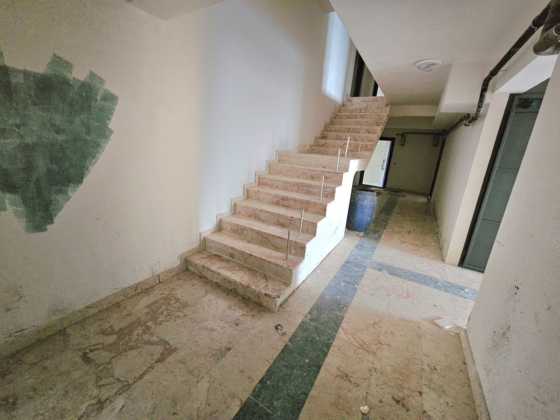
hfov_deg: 106.2
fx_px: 210
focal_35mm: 13
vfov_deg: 89.9
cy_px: 210
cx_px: 280
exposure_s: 1/25.1
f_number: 2.2
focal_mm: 2.2
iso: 800
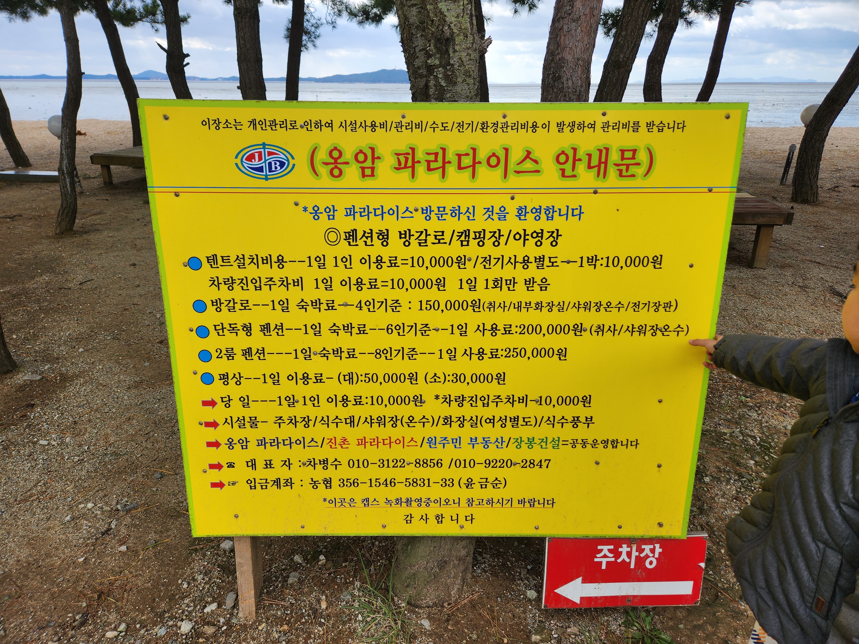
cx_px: 430
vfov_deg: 58.9
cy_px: 322
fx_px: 571
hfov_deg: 73.9
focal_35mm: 23
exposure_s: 1/503
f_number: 1.8
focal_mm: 5.4
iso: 20
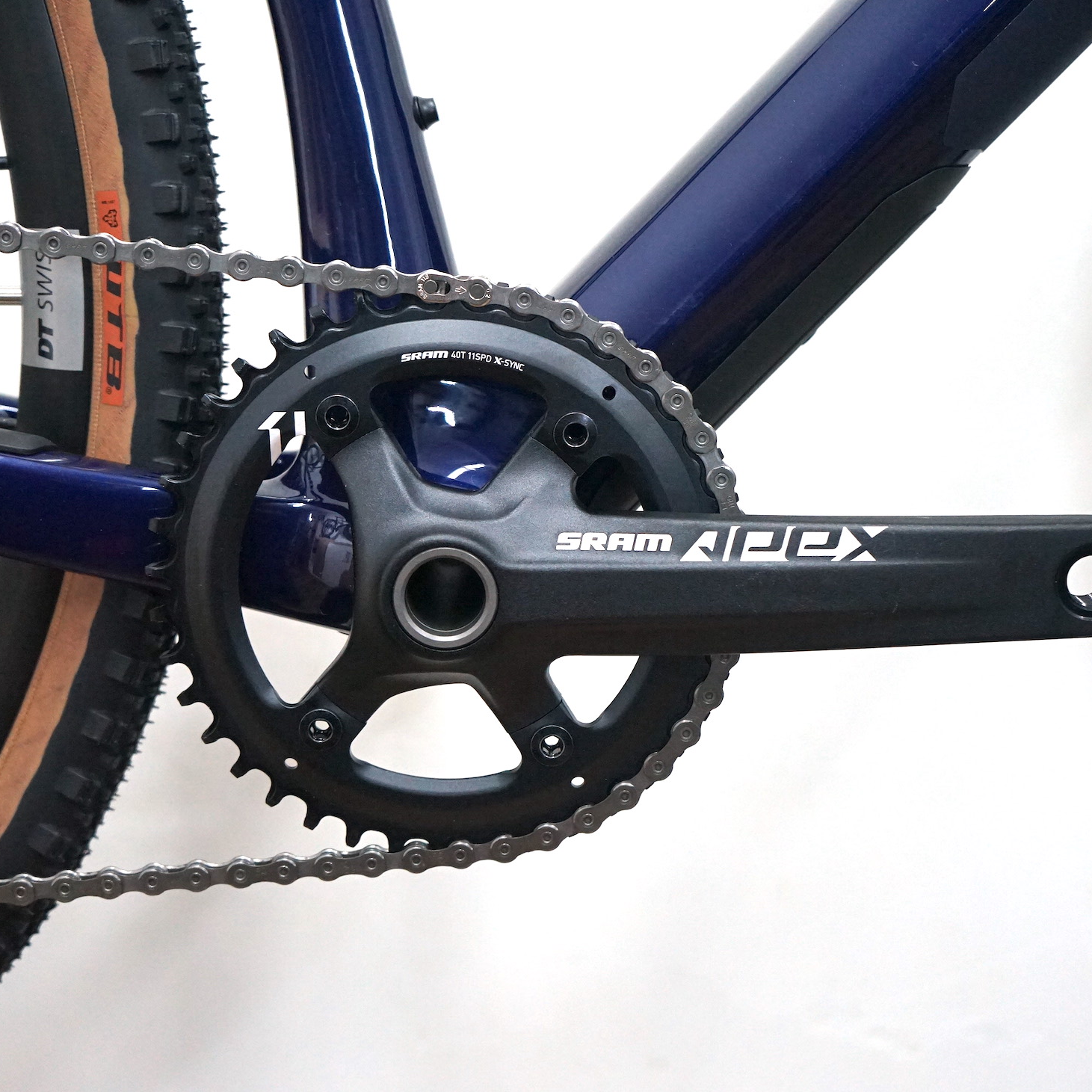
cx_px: 549
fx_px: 1963
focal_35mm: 55
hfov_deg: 31.1
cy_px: 546
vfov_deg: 31.1
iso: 3200
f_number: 4.5
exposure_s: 1/160
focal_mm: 43
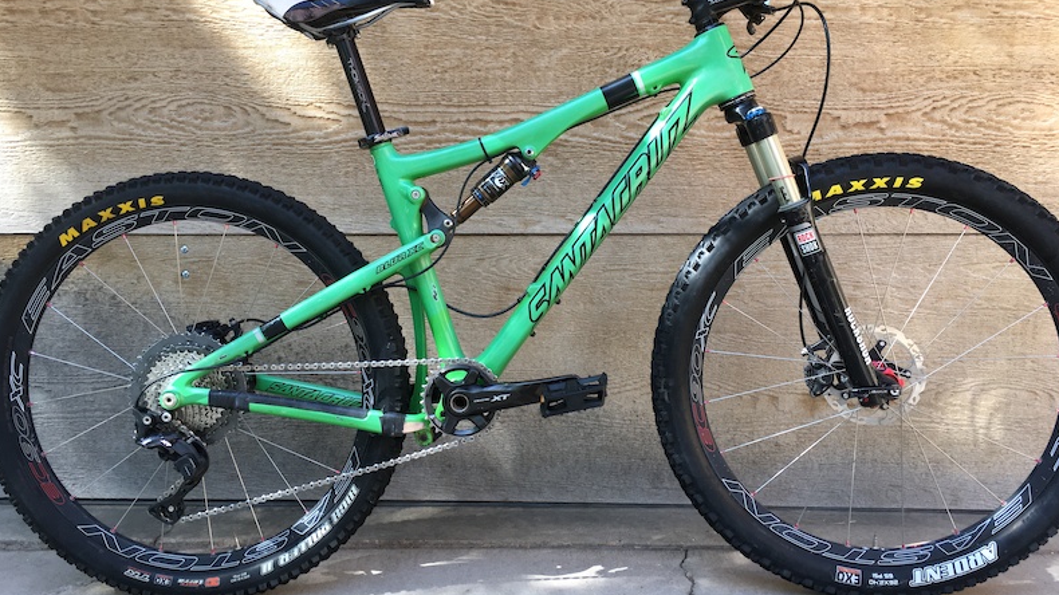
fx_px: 898
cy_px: 275
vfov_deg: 36.6
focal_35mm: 32
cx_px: 530
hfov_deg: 61.0
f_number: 2.2
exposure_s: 1/120
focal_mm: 4.15
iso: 40
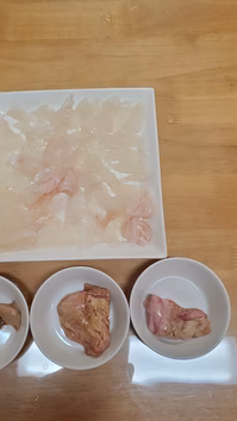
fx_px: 358
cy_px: 222
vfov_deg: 61.0
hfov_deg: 36.3
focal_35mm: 32
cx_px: 79
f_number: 2.4
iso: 250
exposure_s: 1/59
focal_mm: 4.3
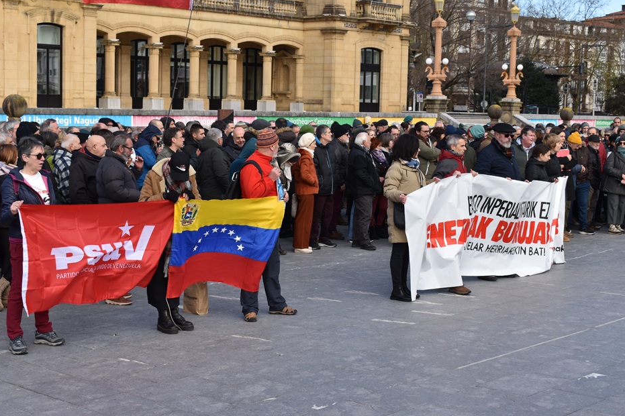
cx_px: 316
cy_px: 199
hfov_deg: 34.5
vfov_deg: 23.4
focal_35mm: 58
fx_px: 1007
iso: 160
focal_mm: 36
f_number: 8
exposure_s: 1/250
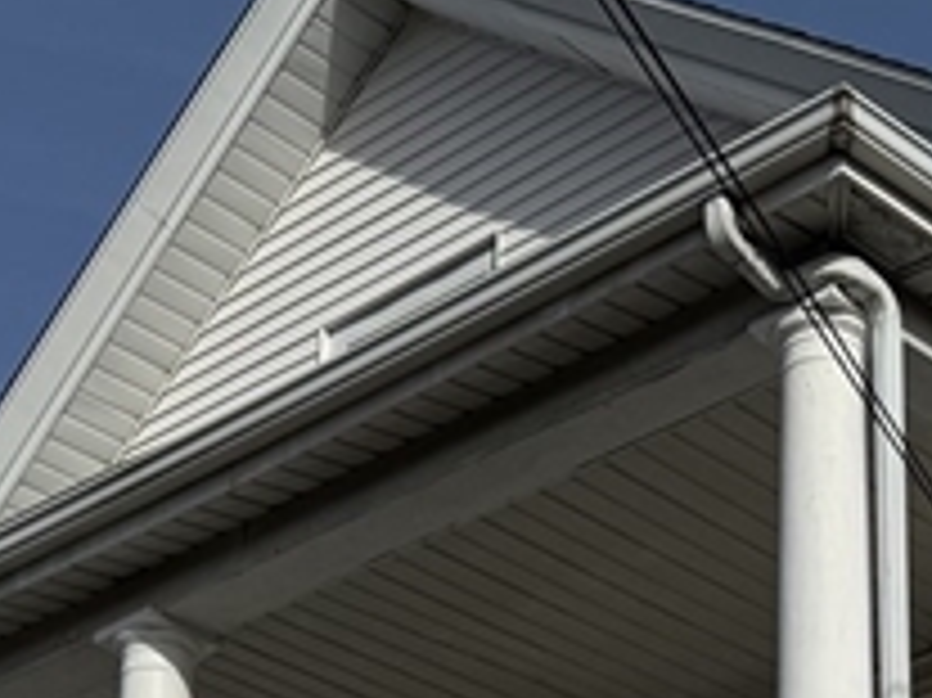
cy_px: 1351
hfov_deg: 16.3
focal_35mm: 119
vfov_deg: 11.3
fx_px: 3202
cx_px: 873
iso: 80
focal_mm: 6.76
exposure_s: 1/11905
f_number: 1.78
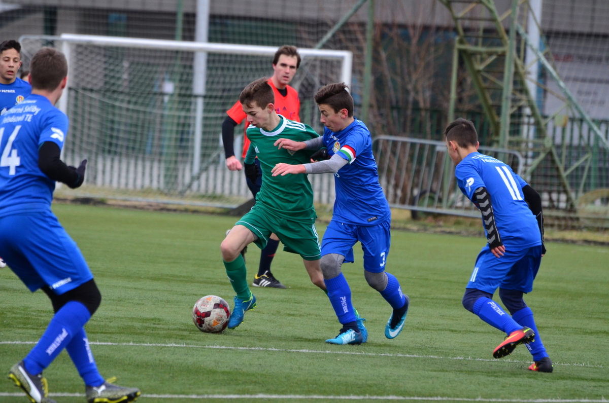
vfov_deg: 3.5
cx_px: 304
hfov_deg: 5.3
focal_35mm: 390
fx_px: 6584
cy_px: 202
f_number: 5.6
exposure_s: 1/1000
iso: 800
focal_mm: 260
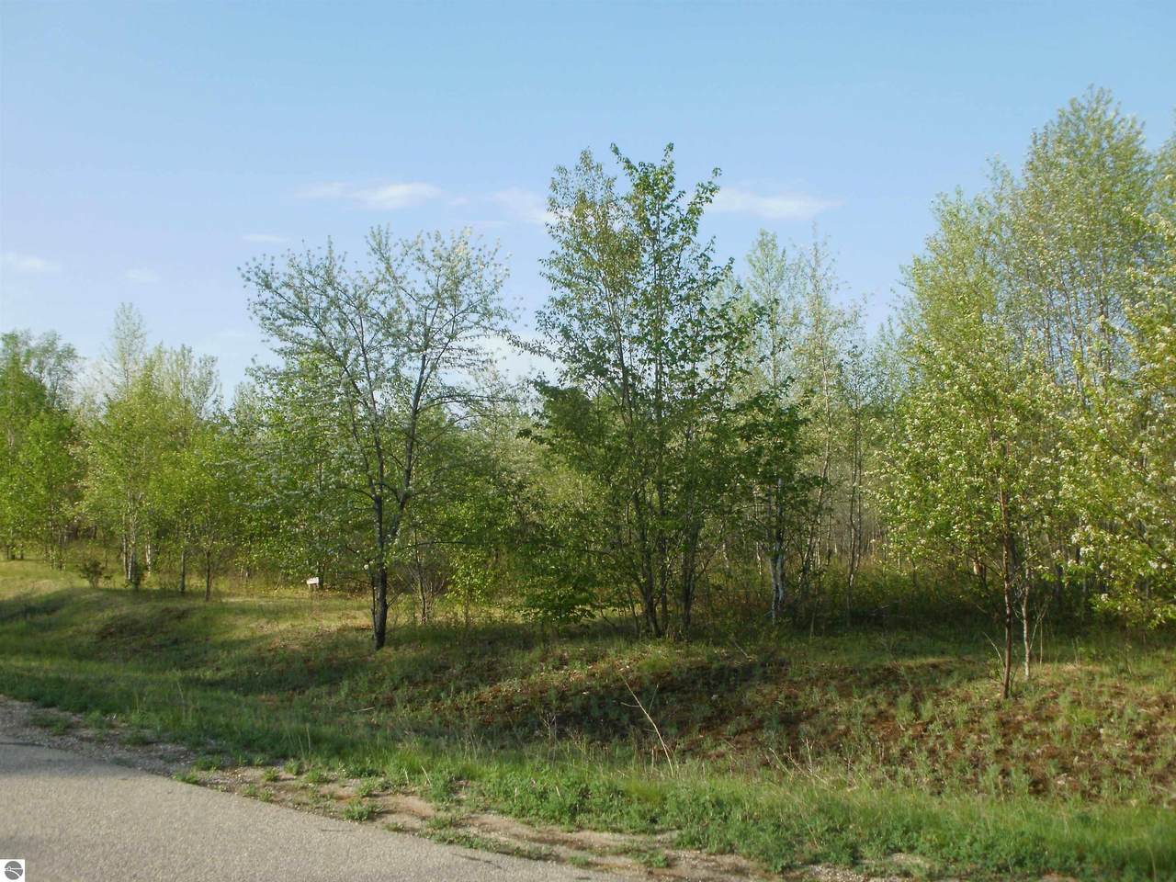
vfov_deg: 39.7
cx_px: 588
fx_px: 1223
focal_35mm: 36
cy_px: 441
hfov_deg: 51.4
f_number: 5.6
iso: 100
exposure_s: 1/250
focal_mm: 6.3
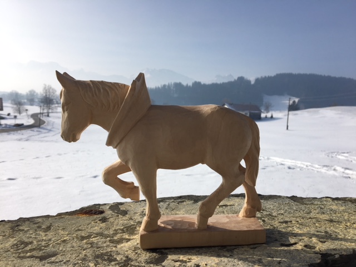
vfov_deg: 48.2
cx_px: 178
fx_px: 298
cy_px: 134
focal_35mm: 29
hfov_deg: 61.7
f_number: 2.2
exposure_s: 1/2747
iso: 25
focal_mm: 4.15
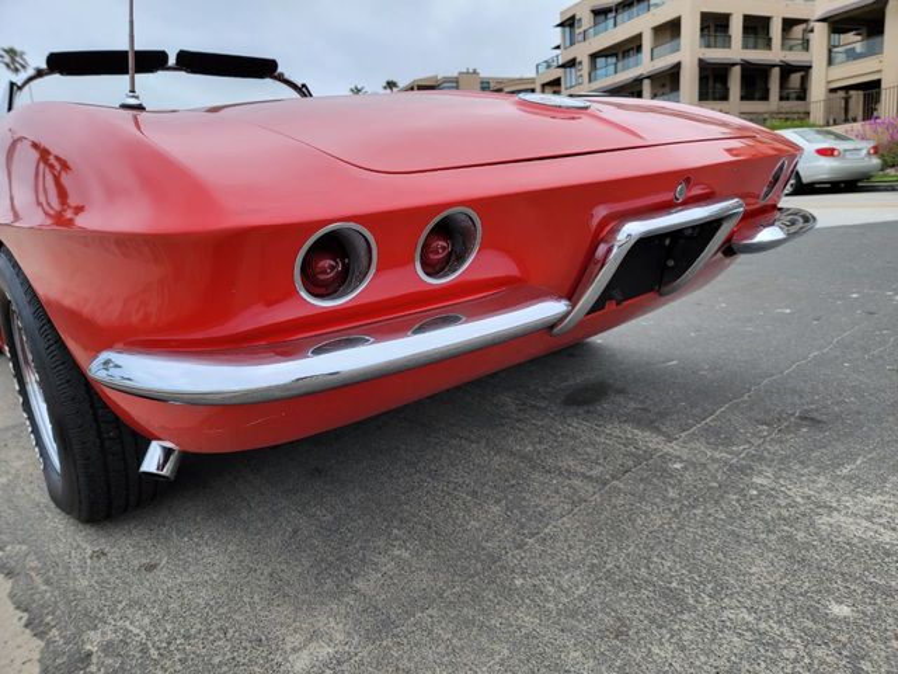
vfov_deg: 56.8
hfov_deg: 71.6
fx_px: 623
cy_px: 337
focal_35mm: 24
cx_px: 449
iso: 16
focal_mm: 6.7
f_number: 1.8
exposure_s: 1/430
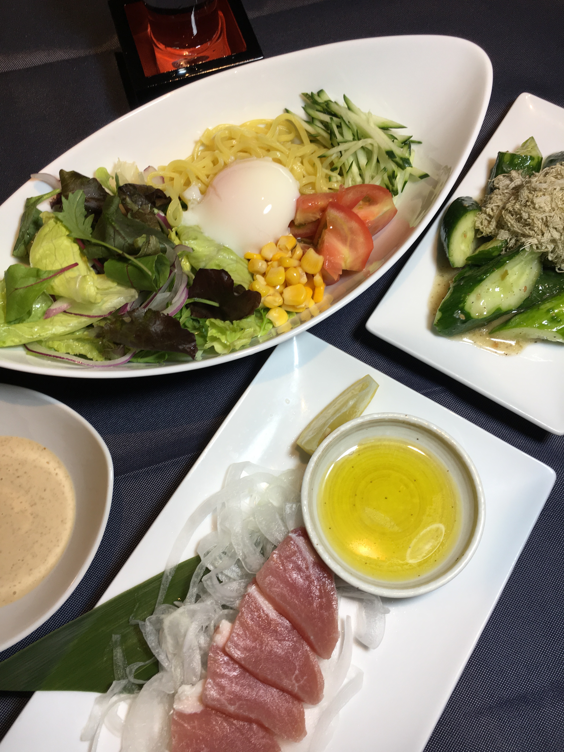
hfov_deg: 48.2
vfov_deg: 61.7
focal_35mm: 29
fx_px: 630
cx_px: 282
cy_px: 376
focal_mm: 4.15
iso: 32
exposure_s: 1/60
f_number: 2.2
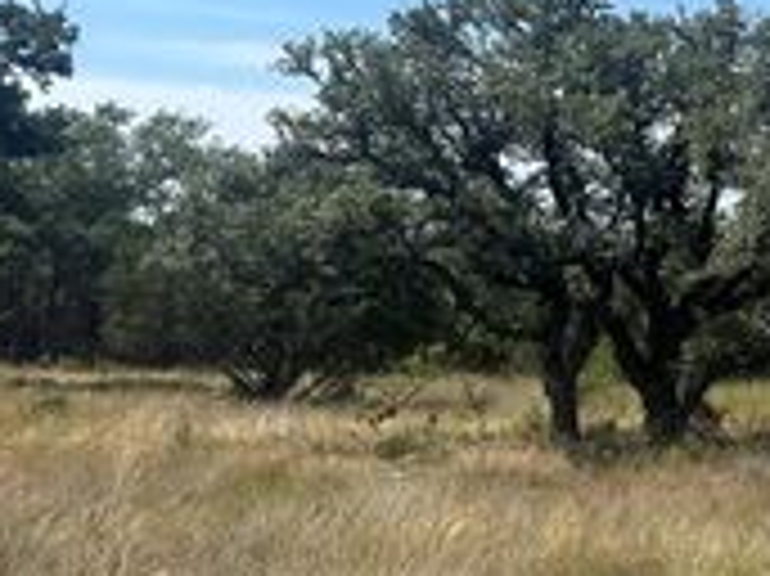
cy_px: 142
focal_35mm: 76
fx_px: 1689
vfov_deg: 19.2
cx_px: 928
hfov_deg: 23.4
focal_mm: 5.7
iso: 50
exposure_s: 1/4630
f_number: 1.5
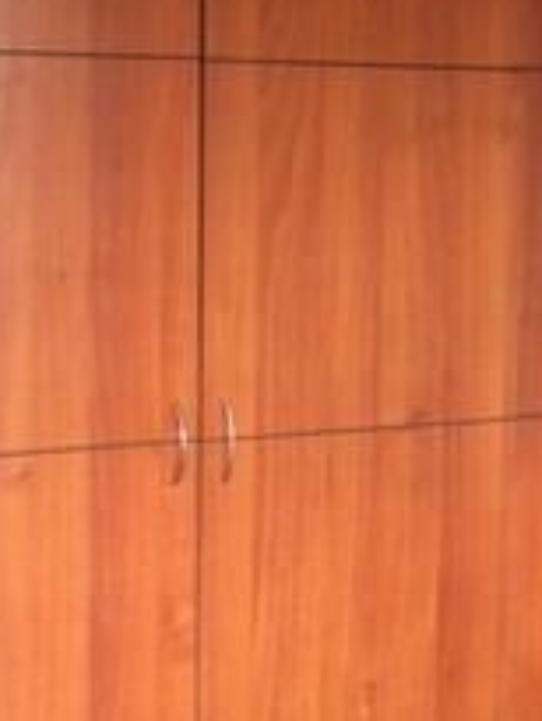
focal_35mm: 85
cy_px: 271
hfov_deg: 17.1
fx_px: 1773
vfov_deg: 23.0
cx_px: 493
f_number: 2.2
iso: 64
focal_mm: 4.15
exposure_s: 1/30
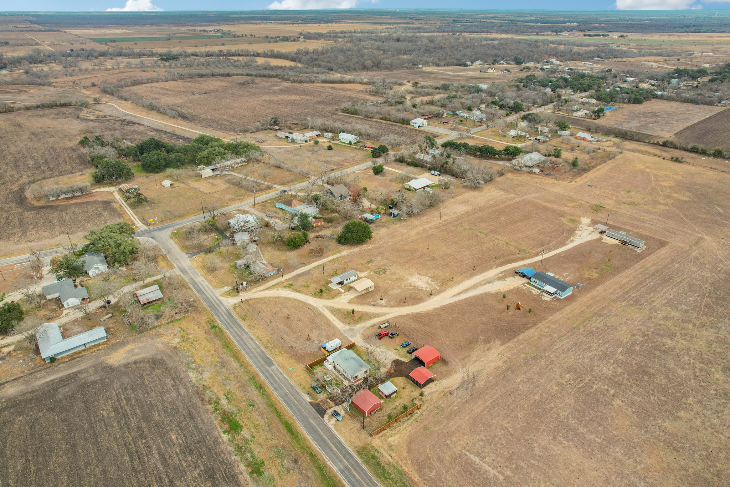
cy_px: 244
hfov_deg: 78.6
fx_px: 446
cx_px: 365
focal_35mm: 22
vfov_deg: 57.2
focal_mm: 8.4
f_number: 2.8
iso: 100
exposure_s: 1/500
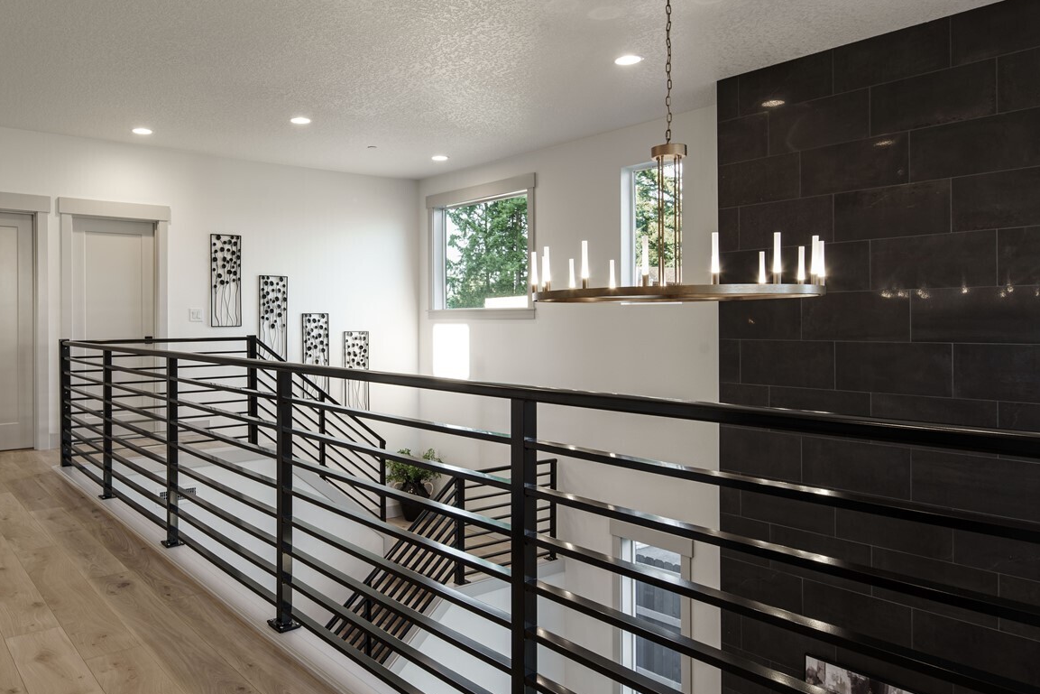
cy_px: 473
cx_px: 381
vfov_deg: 50.2
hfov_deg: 70.2
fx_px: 722
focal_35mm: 25
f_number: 11
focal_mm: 17
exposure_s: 1/1.67
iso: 100
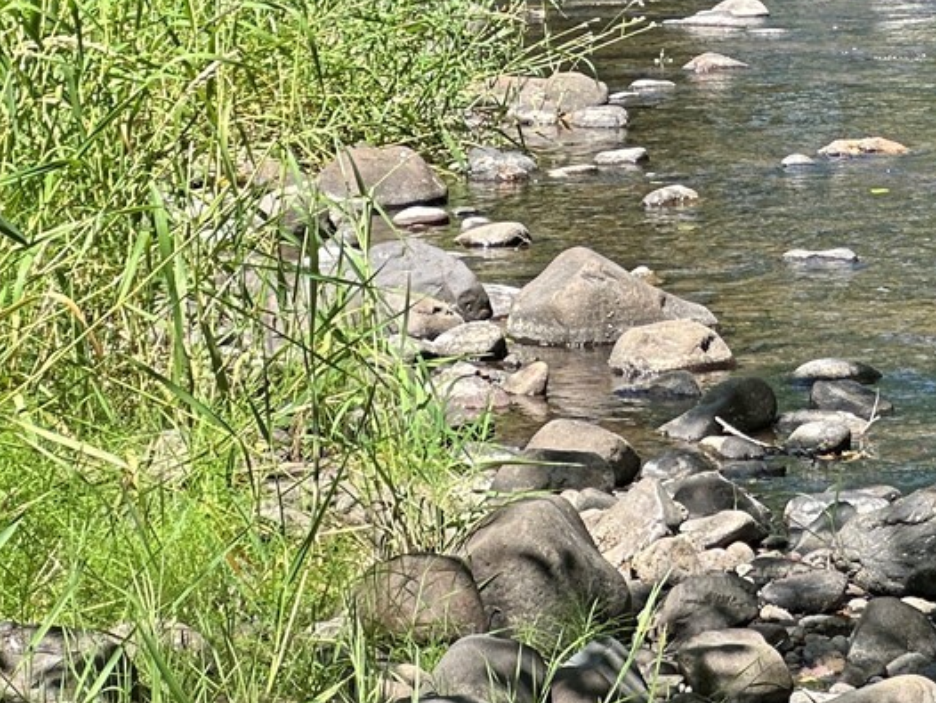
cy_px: -349
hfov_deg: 8.3
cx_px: 1247
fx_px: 6330
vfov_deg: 6.3
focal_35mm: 234
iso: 32
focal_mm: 9
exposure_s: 1/132
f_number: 2.8
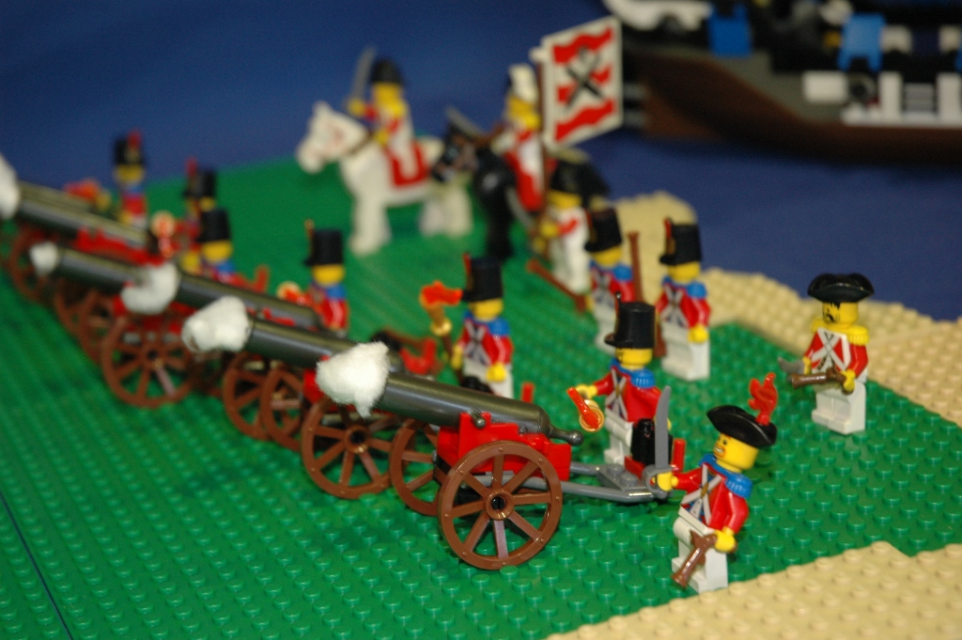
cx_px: 481
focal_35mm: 82
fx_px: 2203
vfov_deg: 16.5
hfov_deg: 24.6
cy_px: 320
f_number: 4.5
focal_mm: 55
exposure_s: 1/15
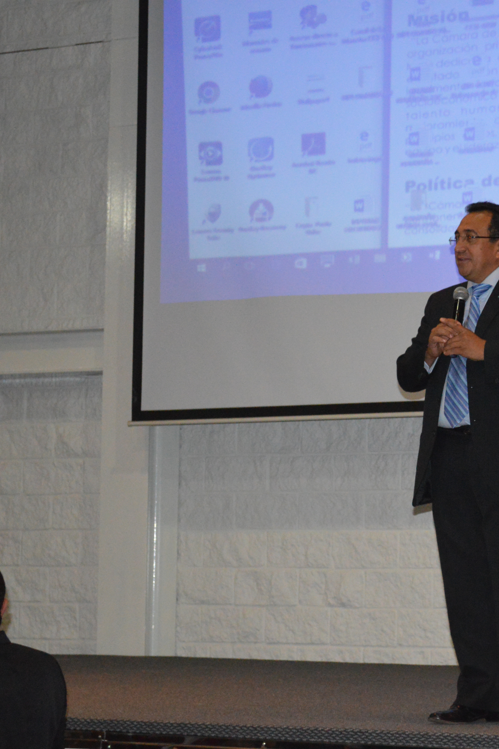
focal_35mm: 100
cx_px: 551
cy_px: 377
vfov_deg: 20.4
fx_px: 2079
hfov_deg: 13.4
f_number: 5.3
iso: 2800
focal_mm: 44
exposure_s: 1/60
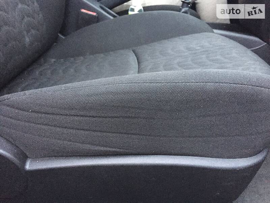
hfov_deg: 61.7
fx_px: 226
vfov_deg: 48.2
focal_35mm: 29
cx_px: 135
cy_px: 102
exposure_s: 1/17
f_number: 2.2
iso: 400
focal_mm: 4.2
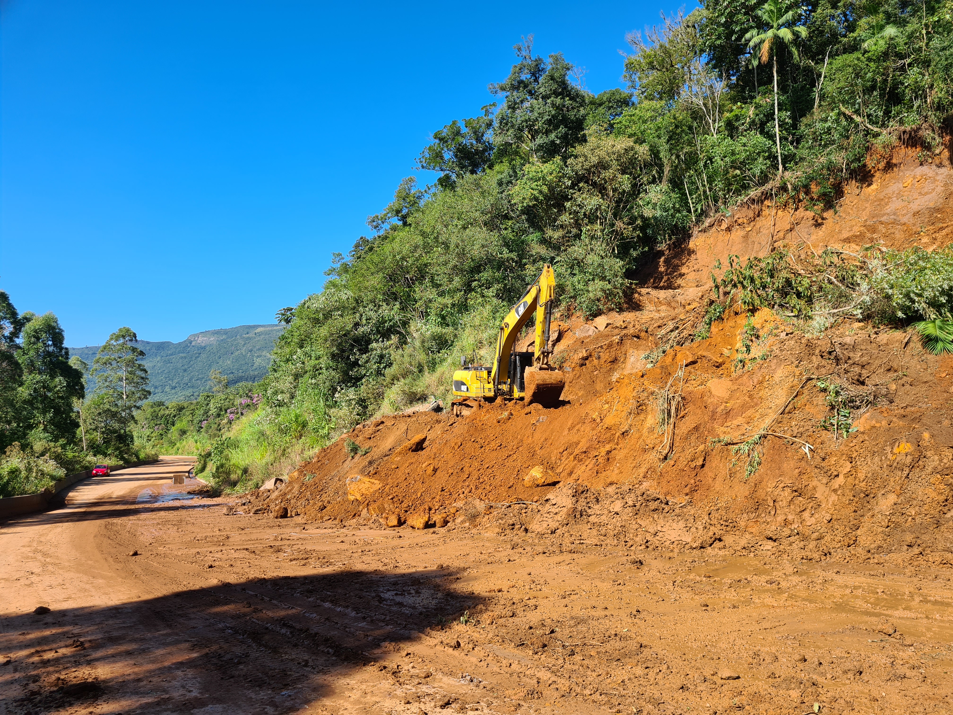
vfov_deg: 53.1
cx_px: 476
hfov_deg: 67.3
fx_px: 716
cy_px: 358
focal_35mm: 26
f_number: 1.8
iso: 50
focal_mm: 5.4
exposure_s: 1/1424
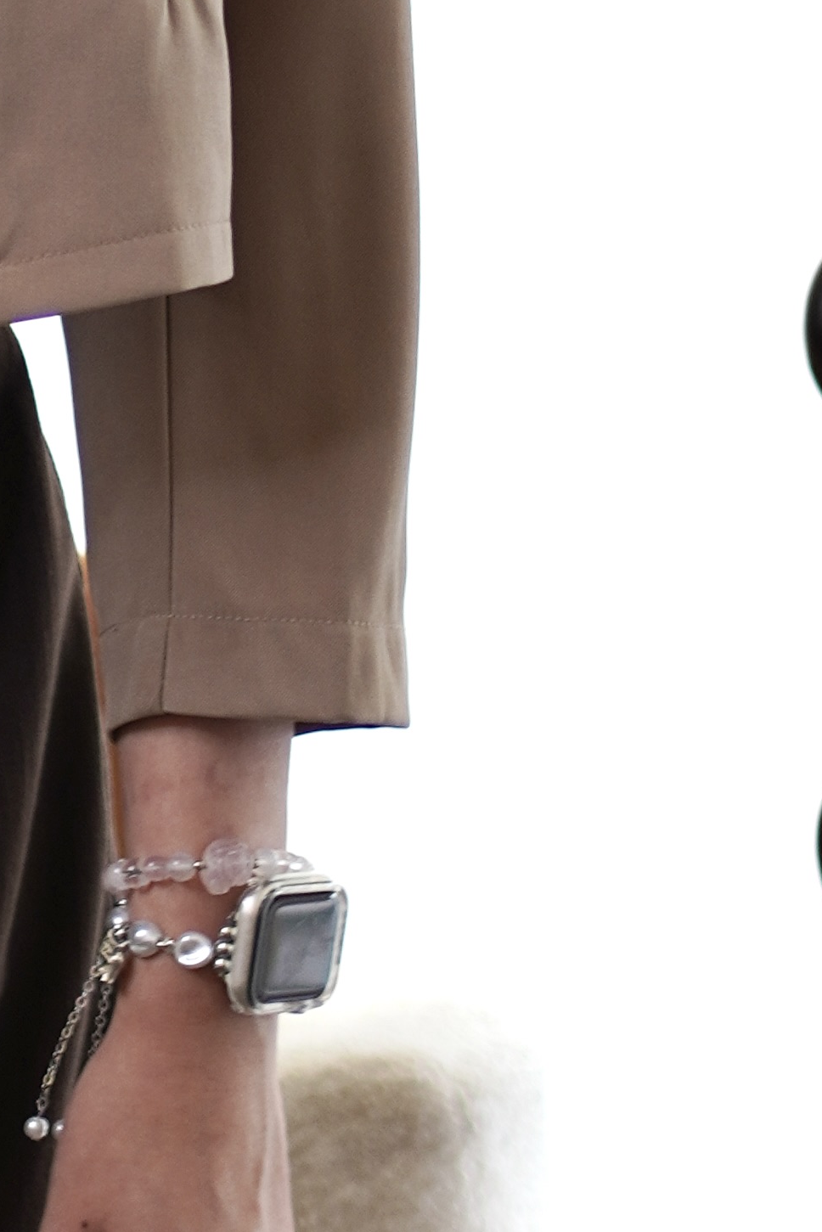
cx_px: -769
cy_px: -497
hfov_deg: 2.6
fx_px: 18042
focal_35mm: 527
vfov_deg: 3.9
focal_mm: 85
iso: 125
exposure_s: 1/160
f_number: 1.8
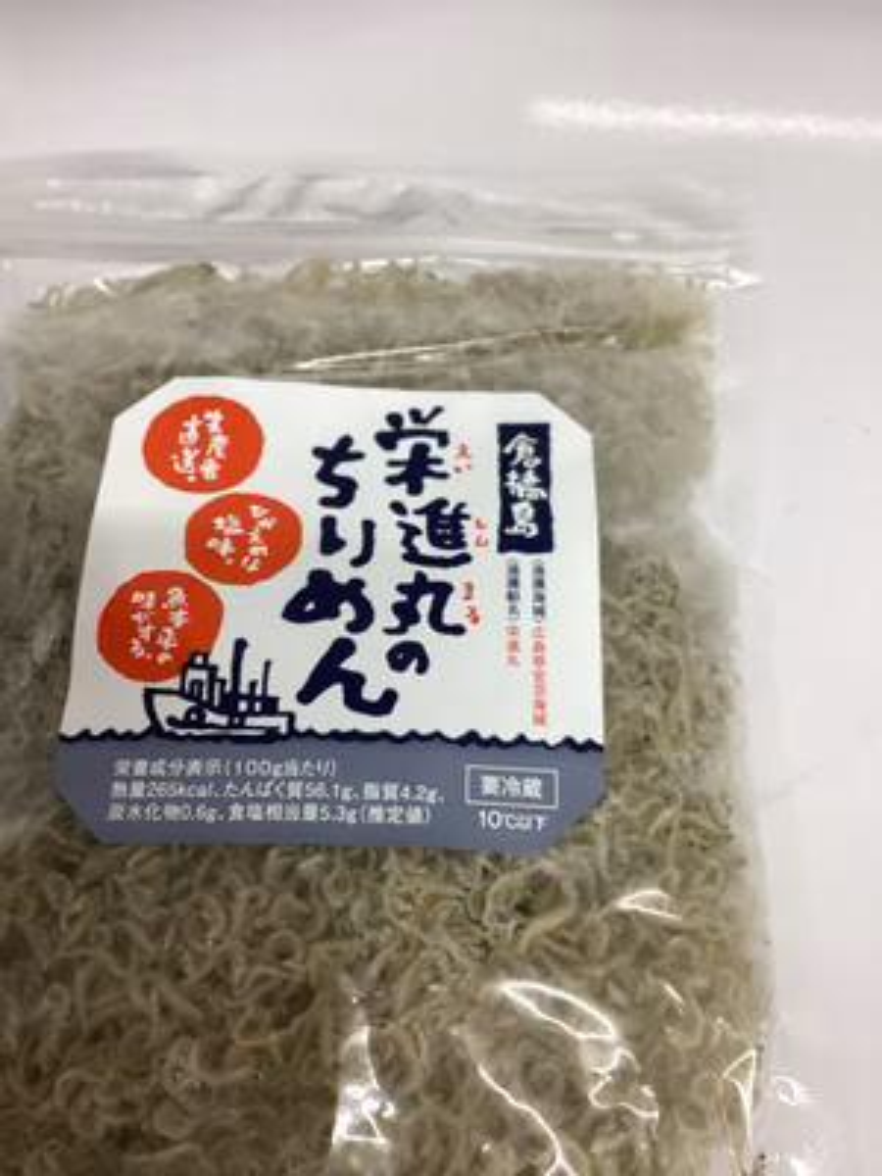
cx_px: 441
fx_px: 1053
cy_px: 588
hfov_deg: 45.4
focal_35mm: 31
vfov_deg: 58.4
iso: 100
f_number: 2.4
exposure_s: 1/120
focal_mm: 3.3
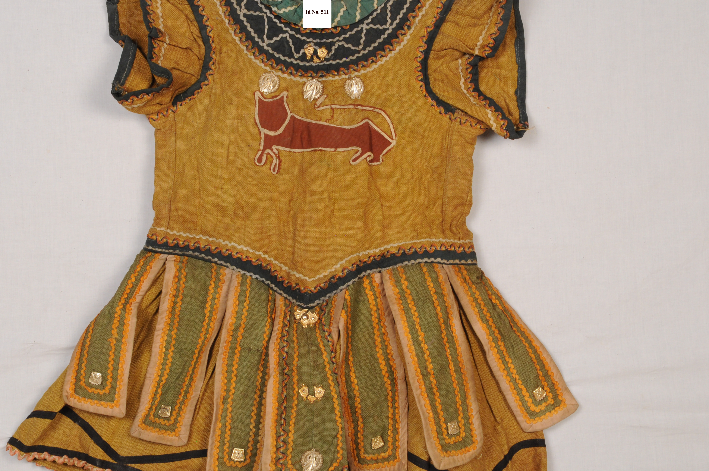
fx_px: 1220
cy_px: 235
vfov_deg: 21.9
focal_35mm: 62
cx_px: 299
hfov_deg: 32.4
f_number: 16
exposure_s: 1/3
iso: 400
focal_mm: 32
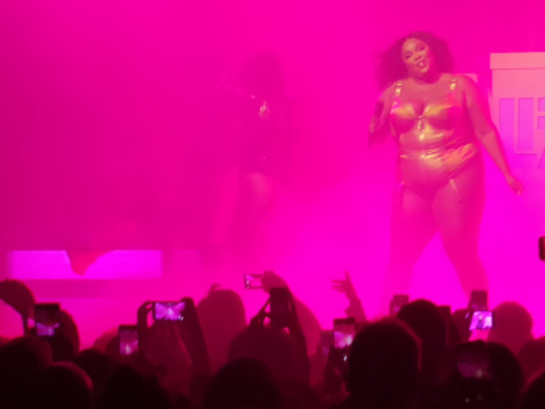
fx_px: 2707
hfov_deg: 11.5
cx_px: 410
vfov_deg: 8.6
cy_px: 70
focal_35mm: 172
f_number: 2.4
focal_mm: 7.48
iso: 160
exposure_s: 1/33.3
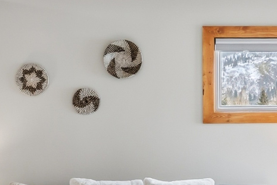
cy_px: 164
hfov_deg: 28.7
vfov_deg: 19.4
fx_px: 531
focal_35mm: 69
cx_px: 216
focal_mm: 14
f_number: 7.1
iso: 320
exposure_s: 1/80
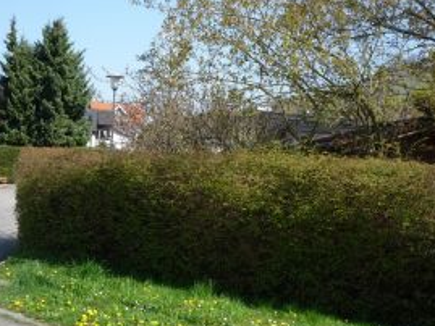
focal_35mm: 57
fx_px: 717
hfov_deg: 33.8
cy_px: 200
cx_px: 202
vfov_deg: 25.6
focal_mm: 5.2
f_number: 4
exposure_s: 1/400
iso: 100
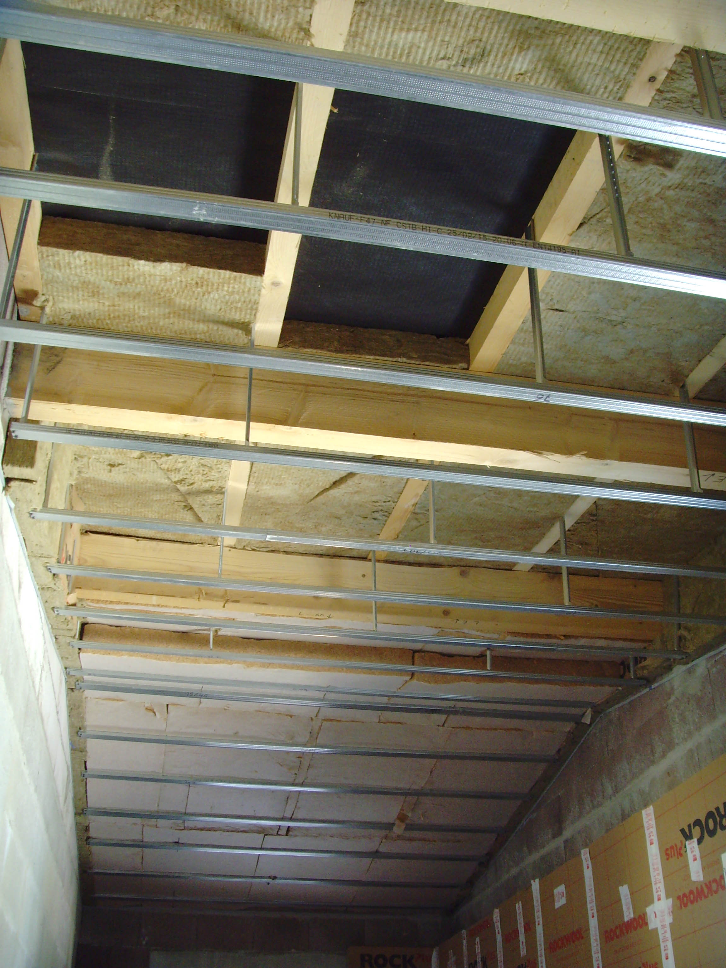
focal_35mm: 39
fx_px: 1091
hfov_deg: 36.8
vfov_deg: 47.9
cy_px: 484
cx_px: 363
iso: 200
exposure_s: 1/10
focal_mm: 6.6
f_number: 3.5
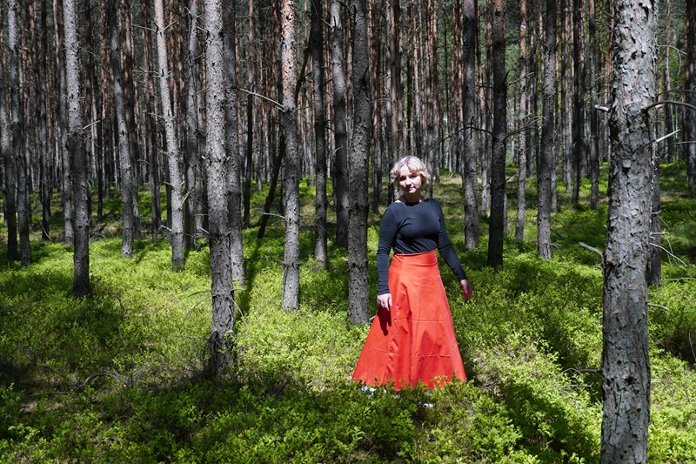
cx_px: 348
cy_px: 232
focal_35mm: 51
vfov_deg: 26.5
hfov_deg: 38.9
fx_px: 986
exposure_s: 1/320
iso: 100
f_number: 4
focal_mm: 34
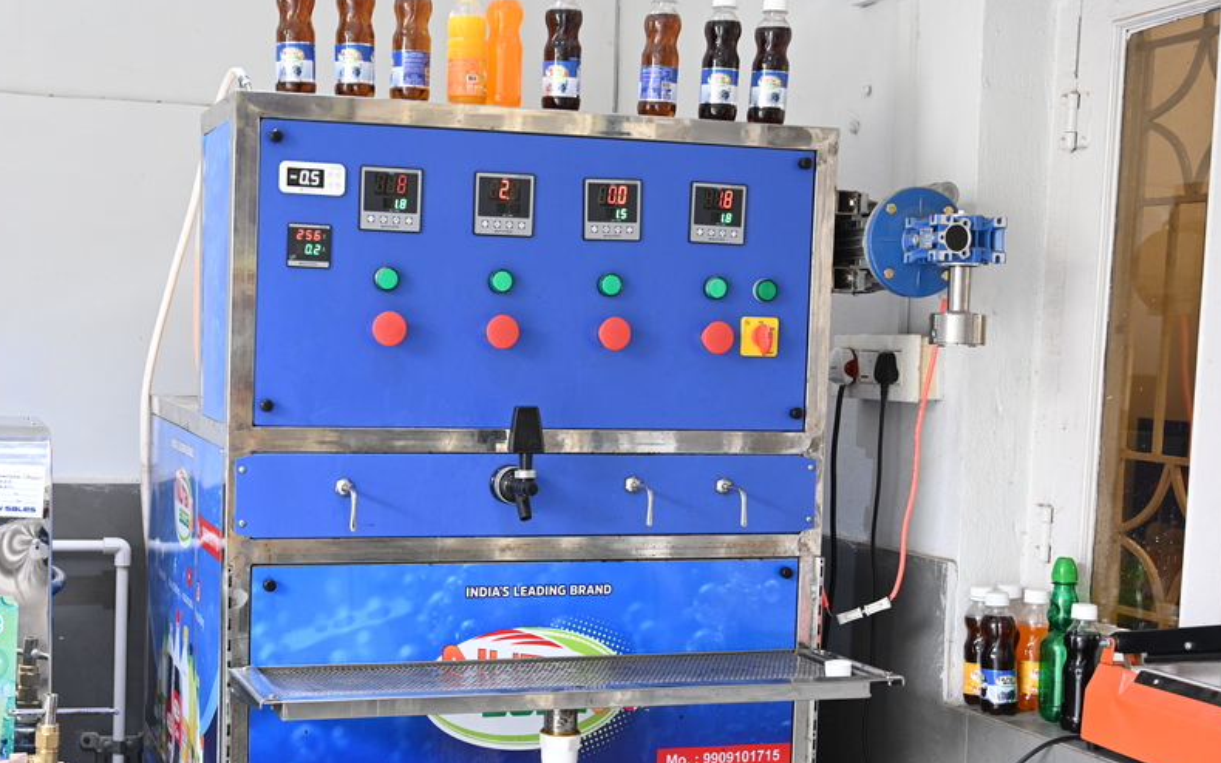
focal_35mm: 49
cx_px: 457
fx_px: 1631
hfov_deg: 40.8
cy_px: 453
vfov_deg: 26.3
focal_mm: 38
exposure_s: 1/125
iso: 2000
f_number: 5.6
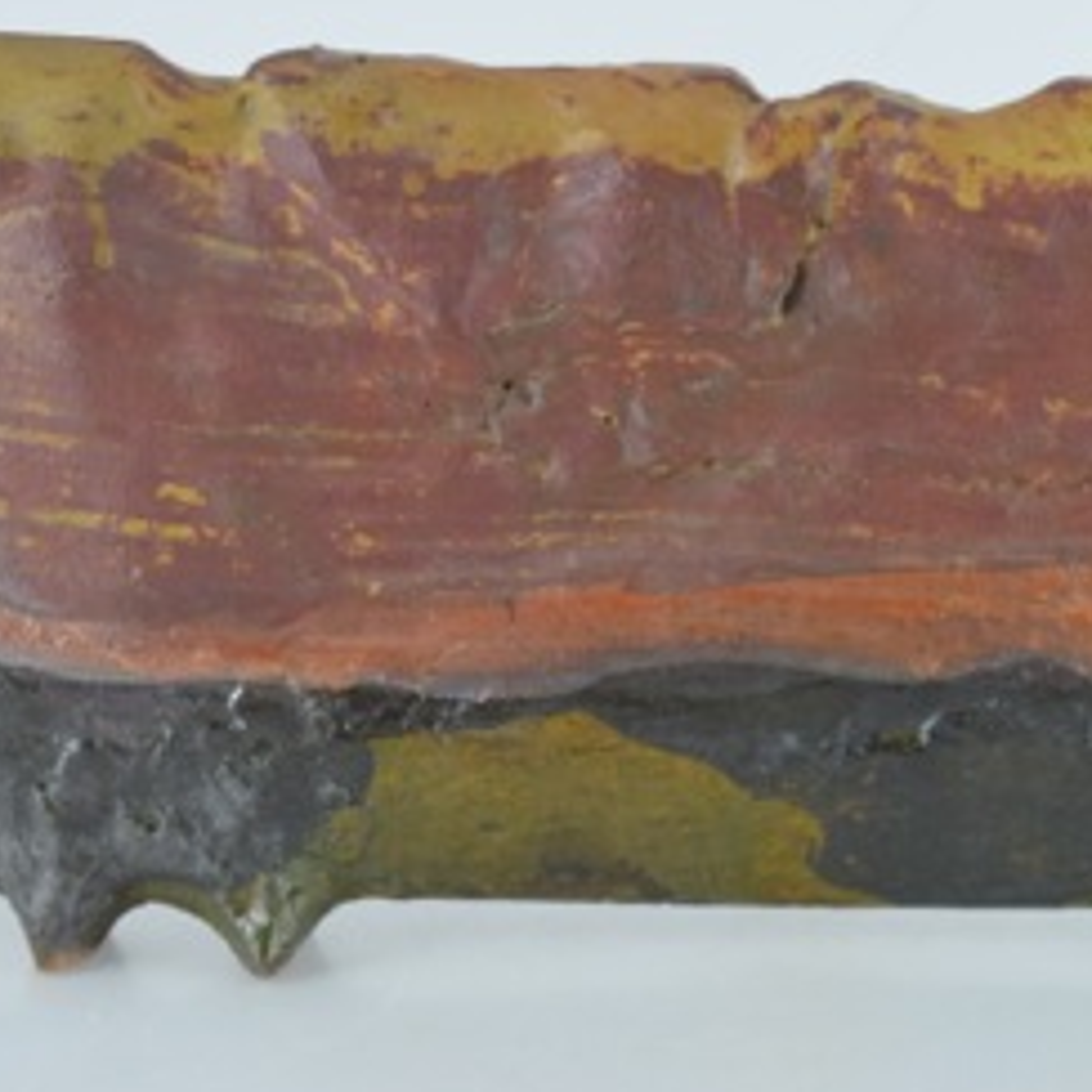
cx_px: 761
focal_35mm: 127
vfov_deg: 13.7
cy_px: 468
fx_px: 4533
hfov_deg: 13.7
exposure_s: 1/125
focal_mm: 38
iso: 800
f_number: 6.3
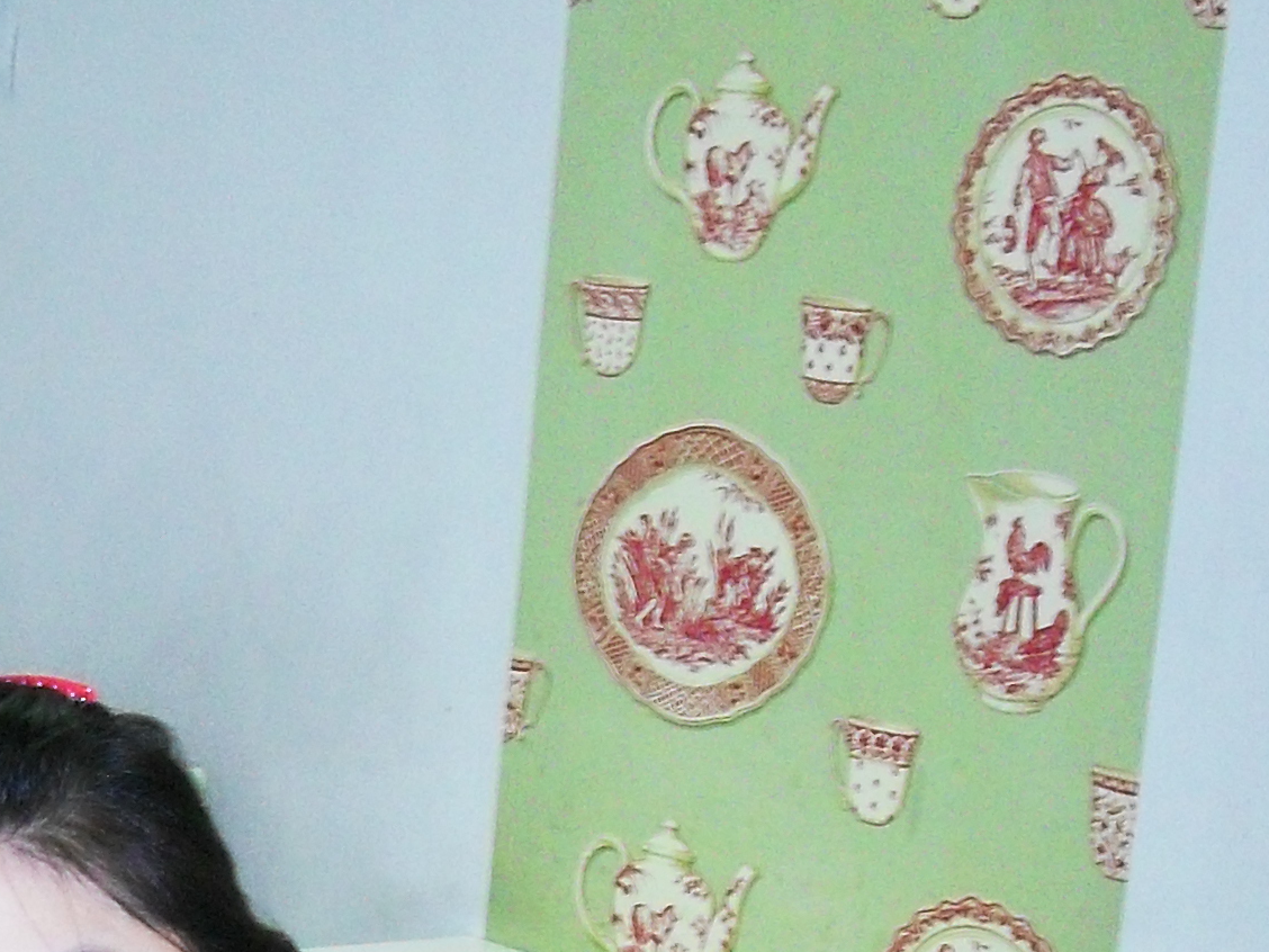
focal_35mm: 110
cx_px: 15
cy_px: 1189
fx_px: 4033
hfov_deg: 17.5
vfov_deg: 13.1
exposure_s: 1/45
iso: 200
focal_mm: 6.3
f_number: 2.8
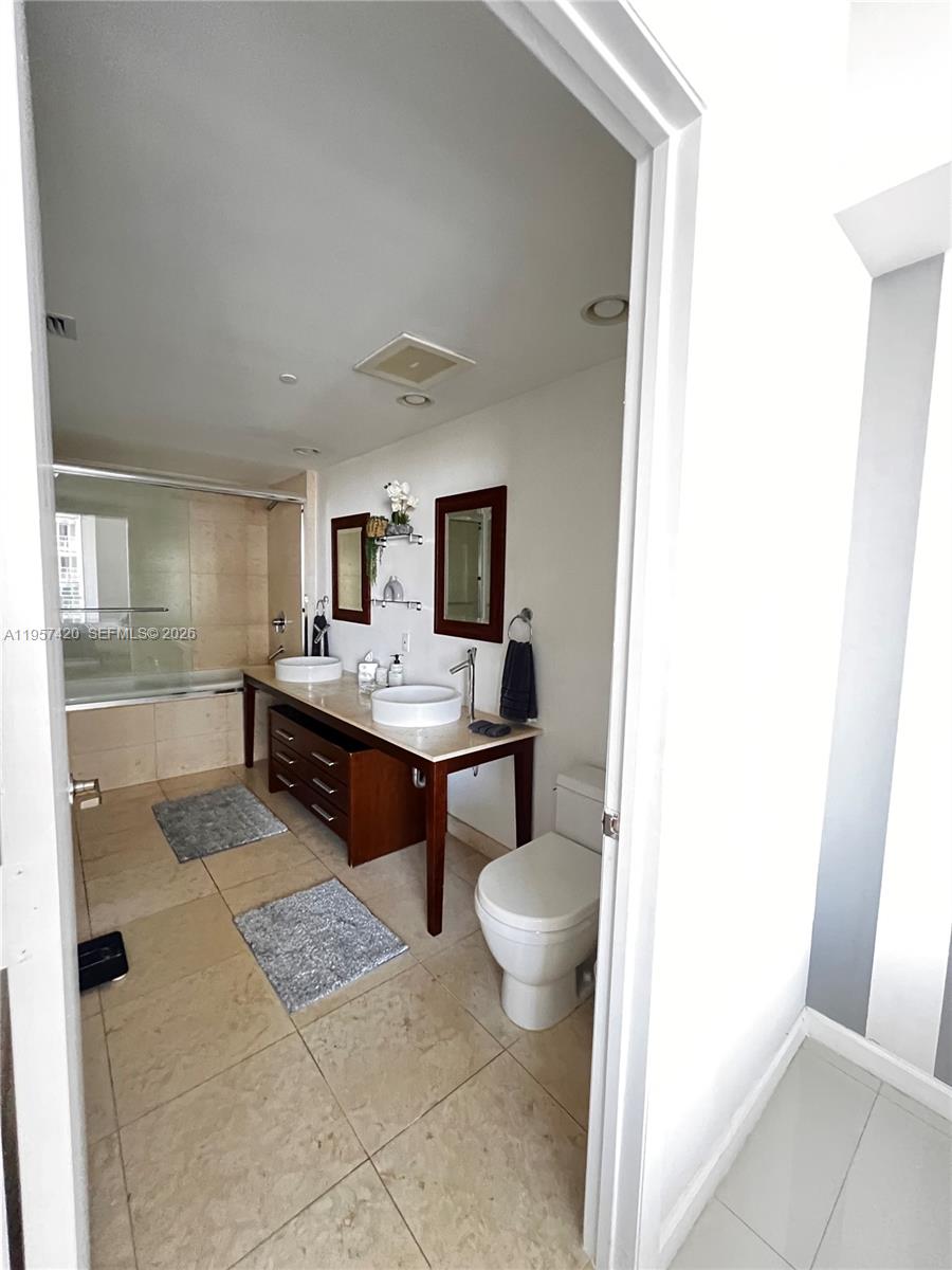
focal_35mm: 13
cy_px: 635
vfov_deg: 106.2
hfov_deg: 89.9
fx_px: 477
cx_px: 476
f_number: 1.8
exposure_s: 1/30
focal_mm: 1.57
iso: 1000
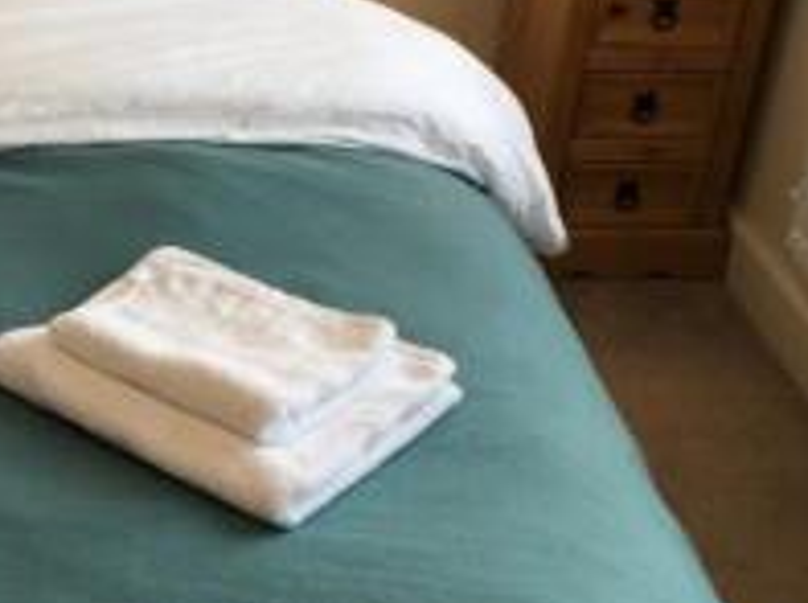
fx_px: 2004
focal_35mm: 86
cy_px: 314
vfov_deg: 17.1
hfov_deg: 21.9
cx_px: -27
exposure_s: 1/50
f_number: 2.2
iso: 32
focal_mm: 4.15
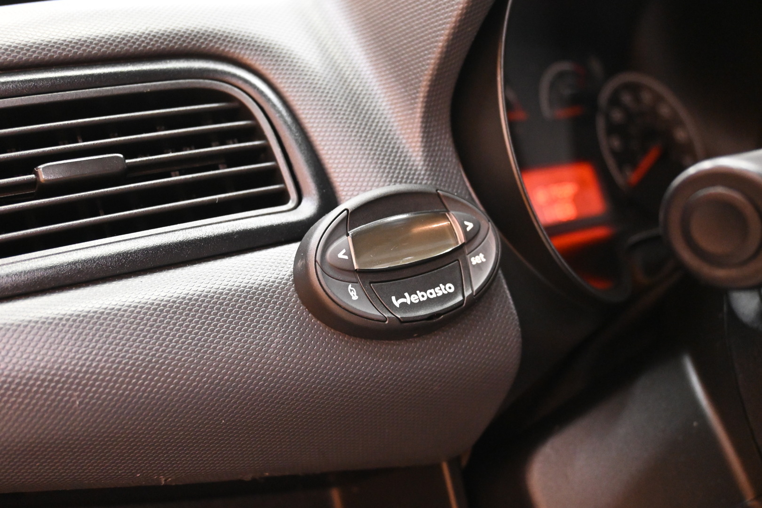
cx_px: 381
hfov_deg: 46.4
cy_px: 254
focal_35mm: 42
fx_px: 889
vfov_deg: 31.9
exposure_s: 1/50
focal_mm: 28
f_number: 4.5
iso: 4500
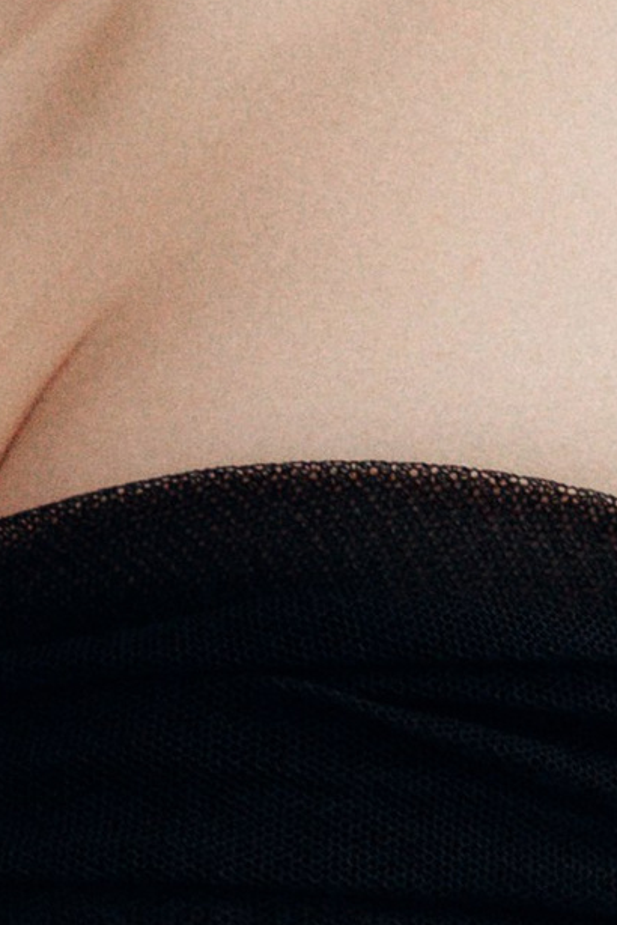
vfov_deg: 4.7
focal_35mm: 437
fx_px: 11234
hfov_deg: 3.1
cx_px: -572
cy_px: 435
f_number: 2.8
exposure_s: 1/200
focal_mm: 70
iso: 1600
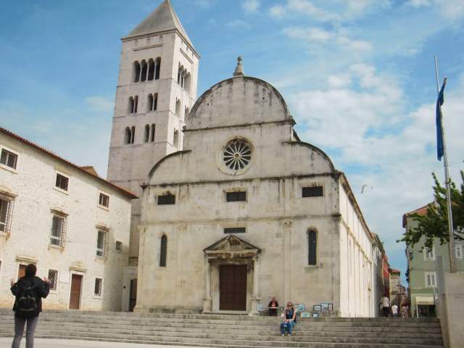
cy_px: 174
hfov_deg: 49.0
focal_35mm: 38
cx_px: 232
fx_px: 509
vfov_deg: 37.7
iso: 100
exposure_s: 1/400
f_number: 8.9
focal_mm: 6.66
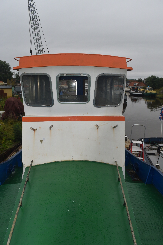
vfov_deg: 67.4
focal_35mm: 27
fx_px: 183
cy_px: 122
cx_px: 82
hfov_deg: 47.9
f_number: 6.3
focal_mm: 18
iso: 100
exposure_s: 1/160
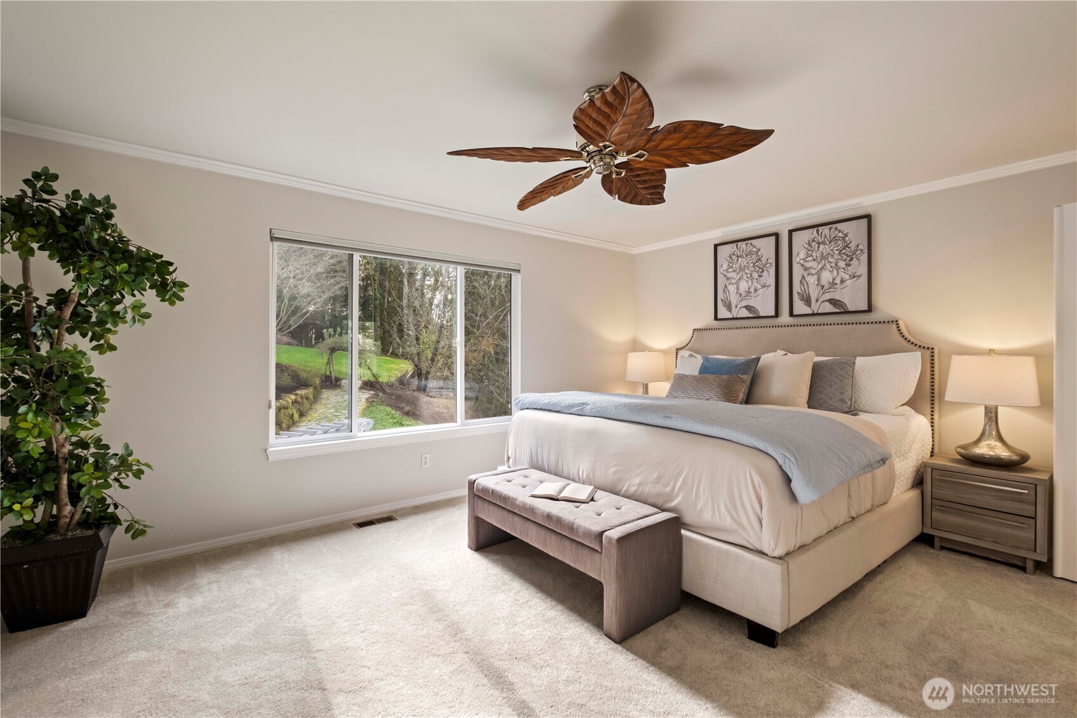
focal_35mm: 15
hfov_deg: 100.4
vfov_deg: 77.3
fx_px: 449
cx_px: 538
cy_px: 359
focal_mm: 10
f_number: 8
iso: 400
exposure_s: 1/2.5
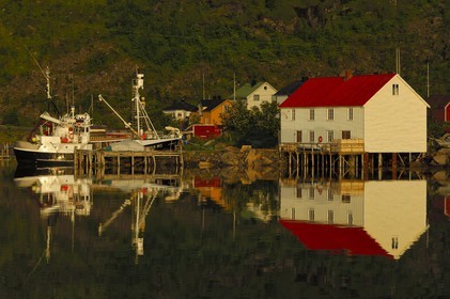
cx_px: 225
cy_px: 150
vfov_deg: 11.1
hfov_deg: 16.7
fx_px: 1536
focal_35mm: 123
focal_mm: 82
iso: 100
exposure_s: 1/400
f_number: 6.3
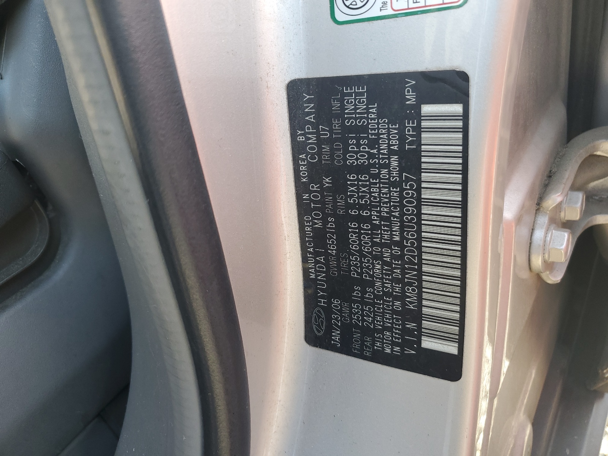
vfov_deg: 53.1
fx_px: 457
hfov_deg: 67.3
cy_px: 228
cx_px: 304
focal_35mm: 26
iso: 54
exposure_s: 1/120
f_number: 1.5
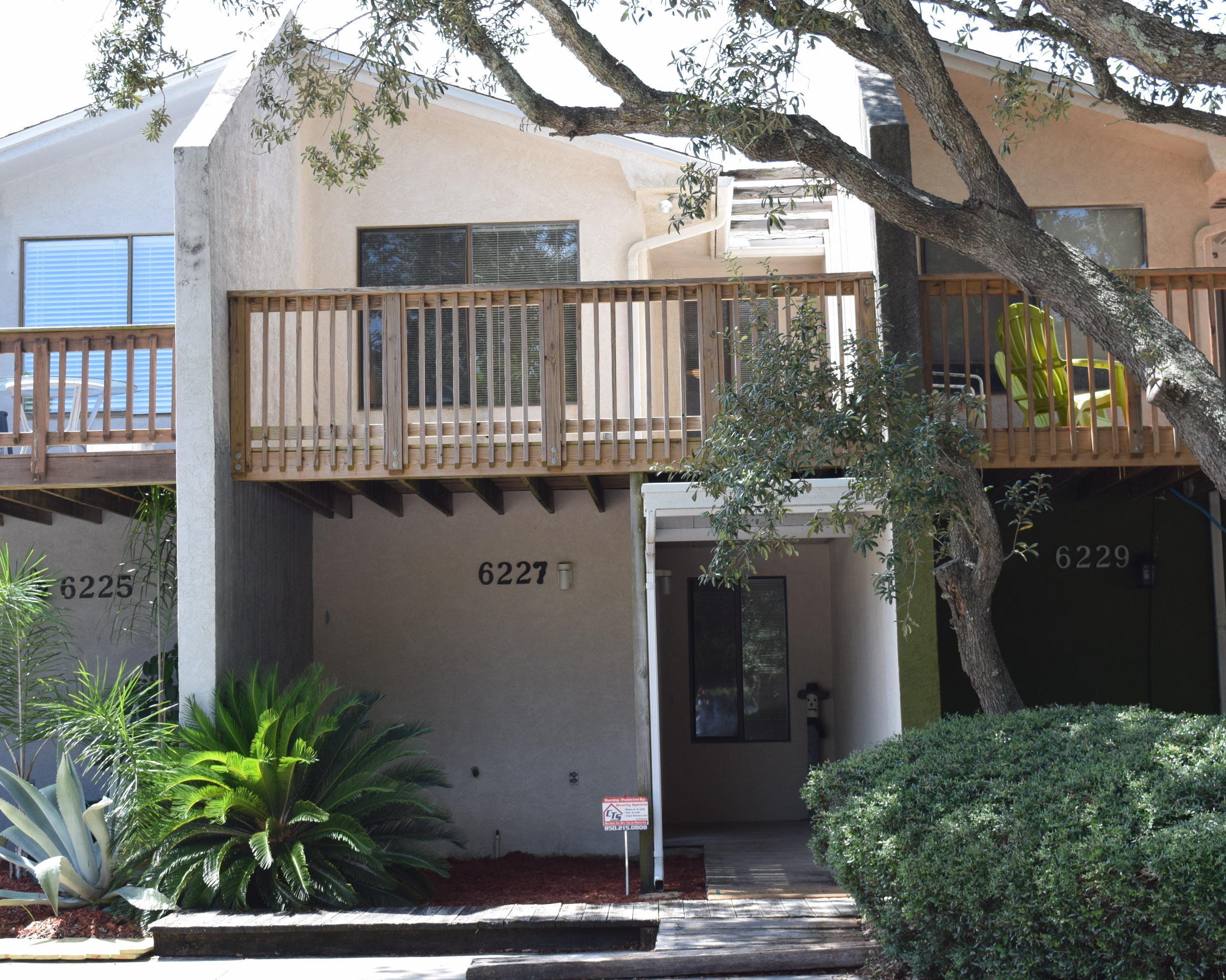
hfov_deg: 32.5
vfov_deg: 26.2
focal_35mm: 58
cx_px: 594
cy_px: 491
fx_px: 2105
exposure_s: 1/250
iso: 400
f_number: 8
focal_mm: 34
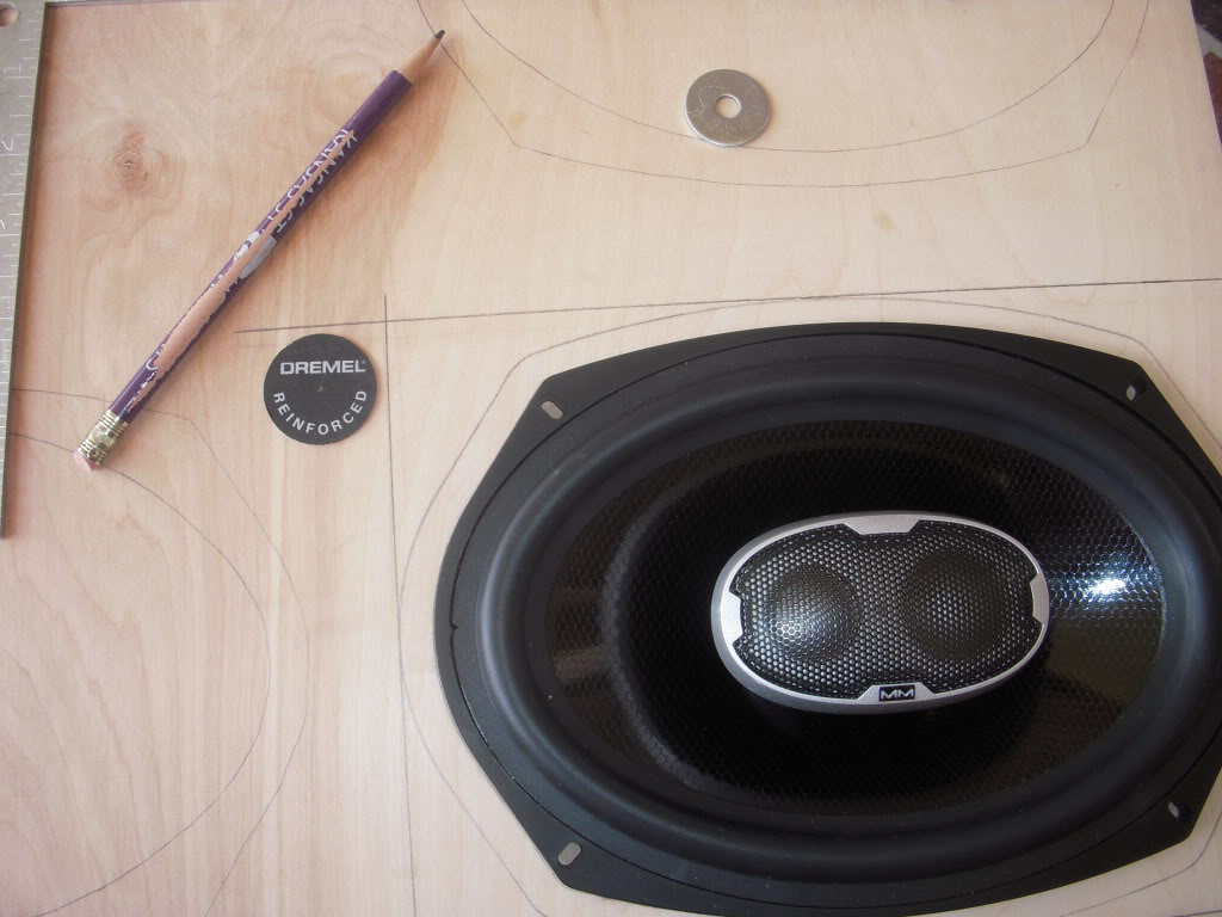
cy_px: 458
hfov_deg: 49.0
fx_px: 1341
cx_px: 611
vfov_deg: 37.7
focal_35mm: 38
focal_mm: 6.3
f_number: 3.3
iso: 100
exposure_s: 1/80
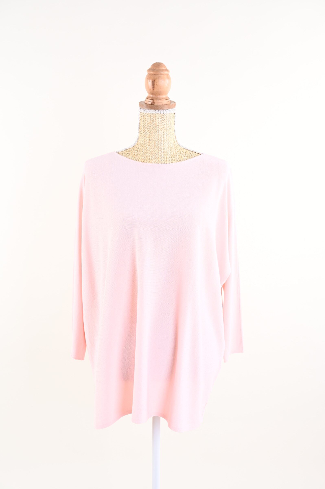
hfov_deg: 37.8
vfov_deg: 54.5
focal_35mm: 35
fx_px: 475
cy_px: 244
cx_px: 162
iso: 125
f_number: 9
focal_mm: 35
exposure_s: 1/125
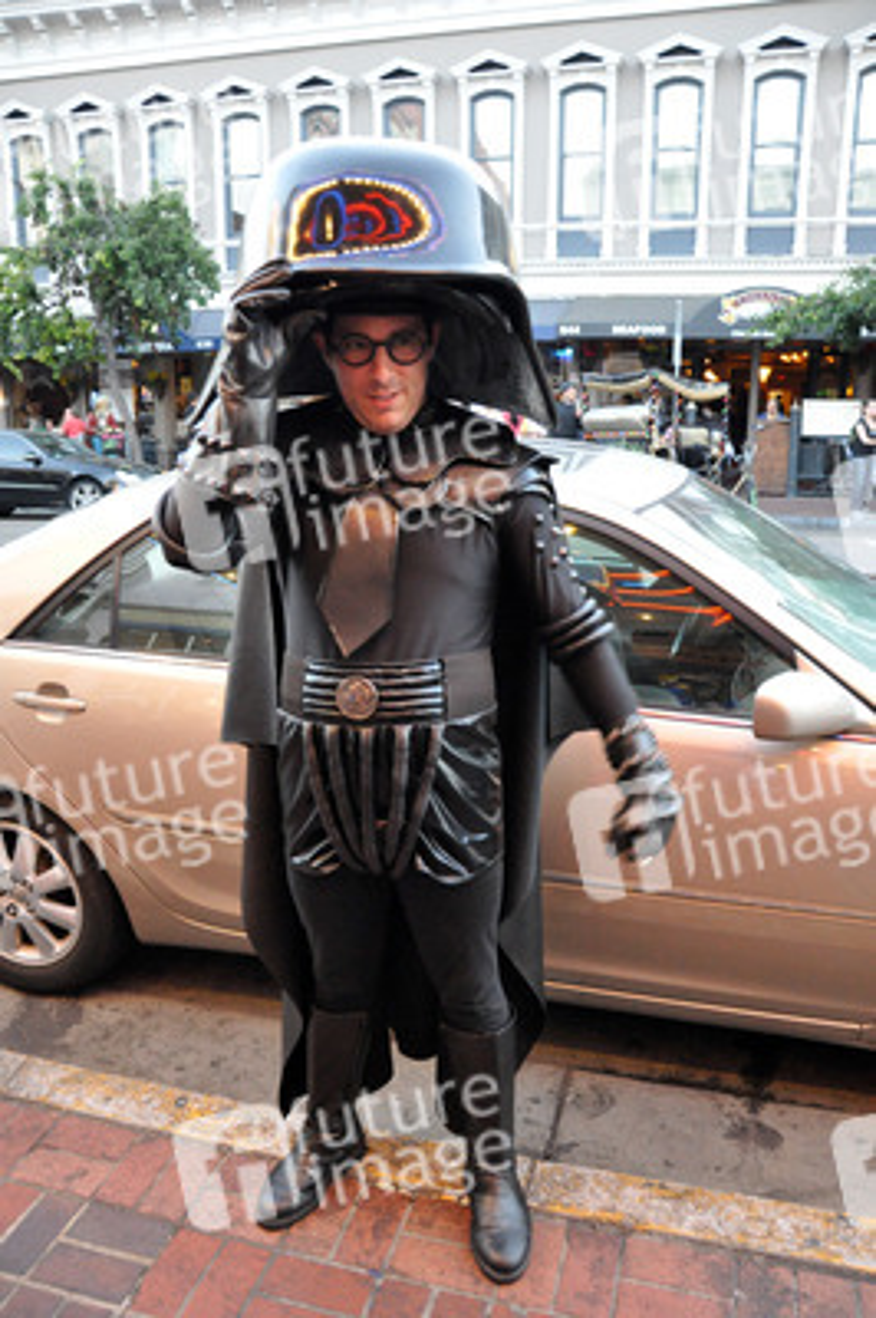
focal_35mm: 27
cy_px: 659
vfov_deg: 67.4
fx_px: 987
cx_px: 438
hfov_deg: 47.9
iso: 3200
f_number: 4
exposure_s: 1/60
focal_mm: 18
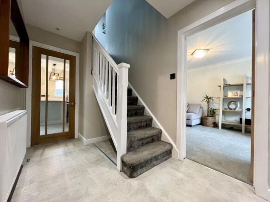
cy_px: 101
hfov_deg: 106.2
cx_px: 135
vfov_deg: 89.9
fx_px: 101
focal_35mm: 13
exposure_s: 1/50
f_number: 1.8
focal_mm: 1.57
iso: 160
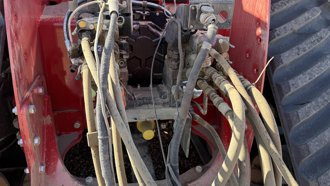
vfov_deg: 42.9
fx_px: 236
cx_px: 160
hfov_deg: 69.8
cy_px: 88
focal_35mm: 27
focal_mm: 6.76
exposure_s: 1/532
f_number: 1.78
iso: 100
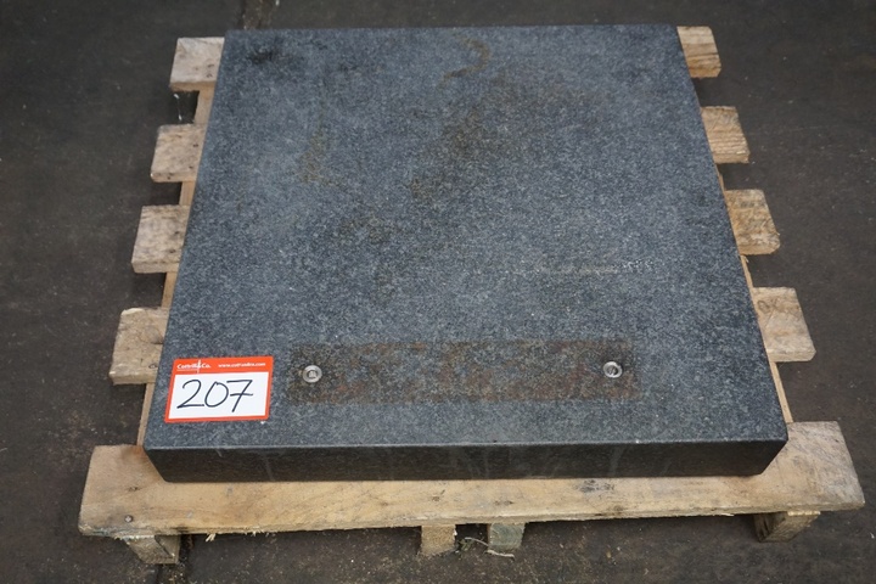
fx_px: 803
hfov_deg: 57.2
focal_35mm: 33
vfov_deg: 40.0
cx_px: 438
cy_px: 292
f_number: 4
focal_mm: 22
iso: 2000
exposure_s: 1/160
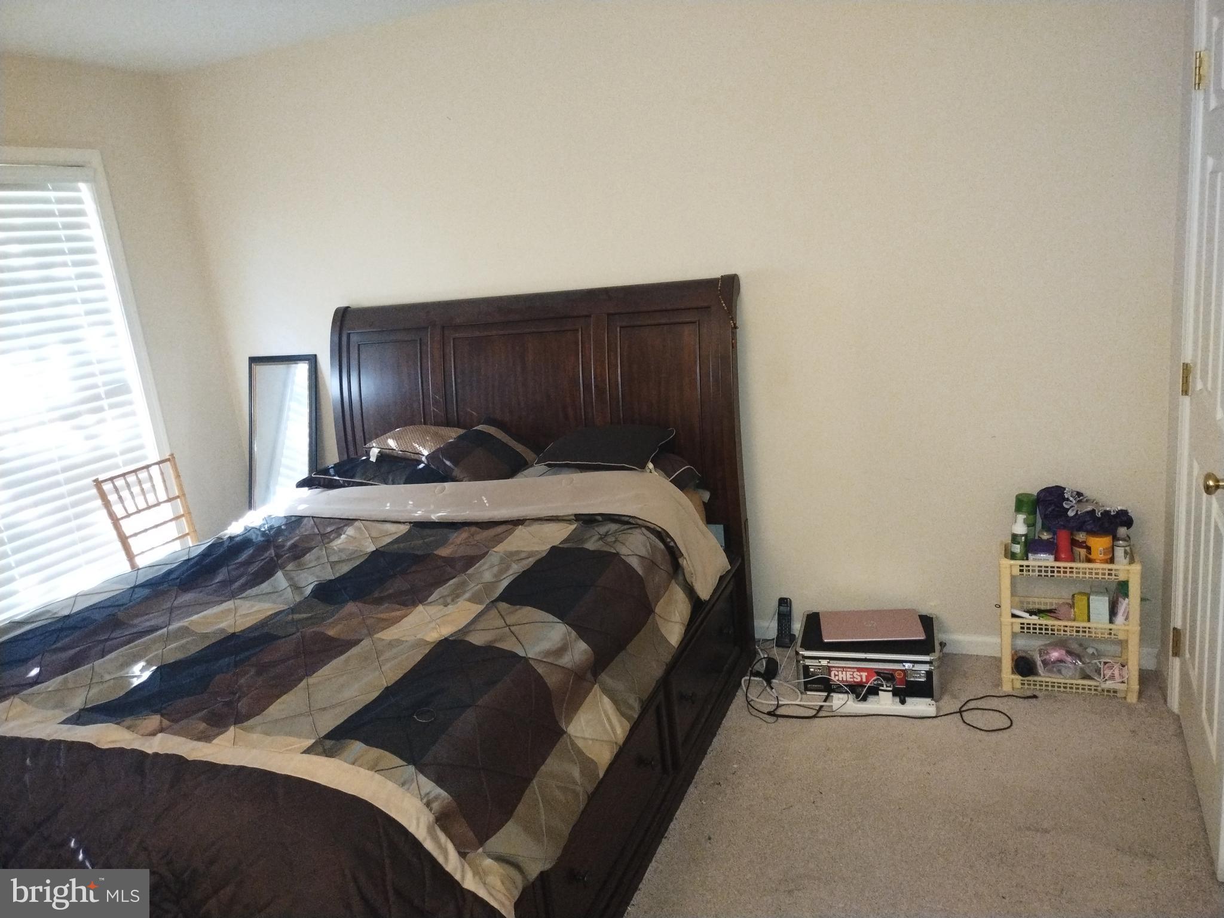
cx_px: 612
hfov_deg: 69.4
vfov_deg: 54.9
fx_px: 884
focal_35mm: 25
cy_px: 459
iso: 481
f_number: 1.7
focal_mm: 4.71
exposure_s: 1/25
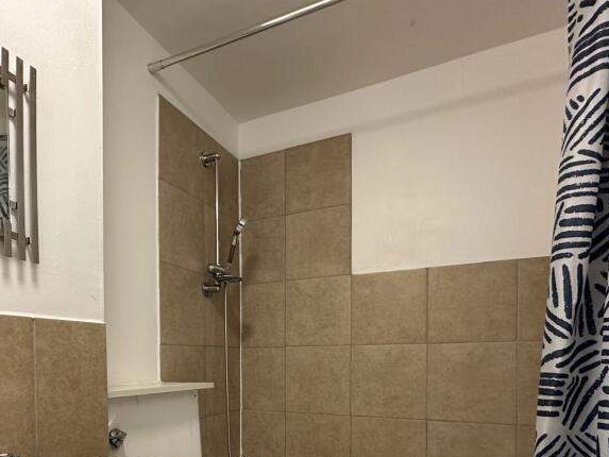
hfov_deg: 68.6
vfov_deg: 51.3
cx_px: 239
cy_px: 370
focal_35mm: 25
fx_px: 440
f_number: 2.2
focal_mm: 2.22
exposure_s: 1/50
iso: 250
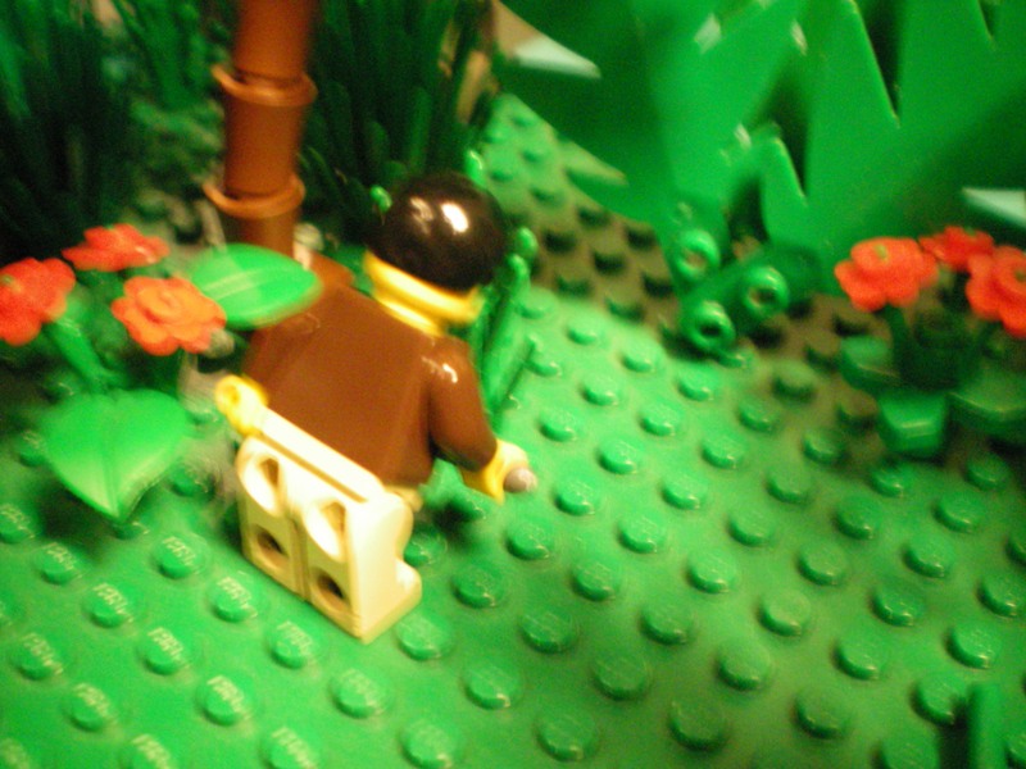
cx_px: 513
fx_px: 1126
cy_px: 384
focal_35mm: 38
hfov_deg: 49.0
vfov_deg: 37.7
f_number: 3.1
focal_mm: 6.3
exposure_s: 1/8
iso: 400
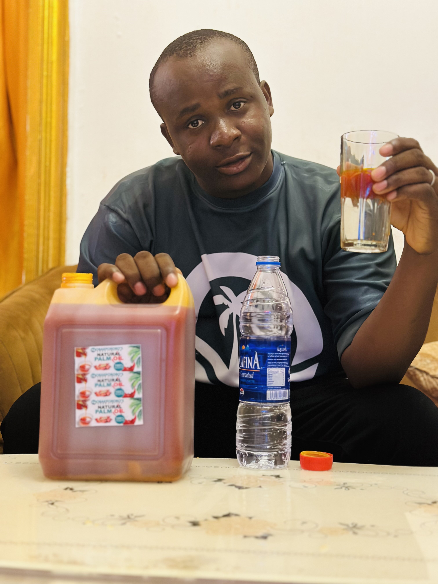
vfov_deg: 39.7
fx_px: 810
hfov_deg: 30.3
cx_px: 219
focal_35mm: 48
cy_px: 292
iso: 640
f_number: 1.78
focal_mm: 6.86
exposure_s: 1/33
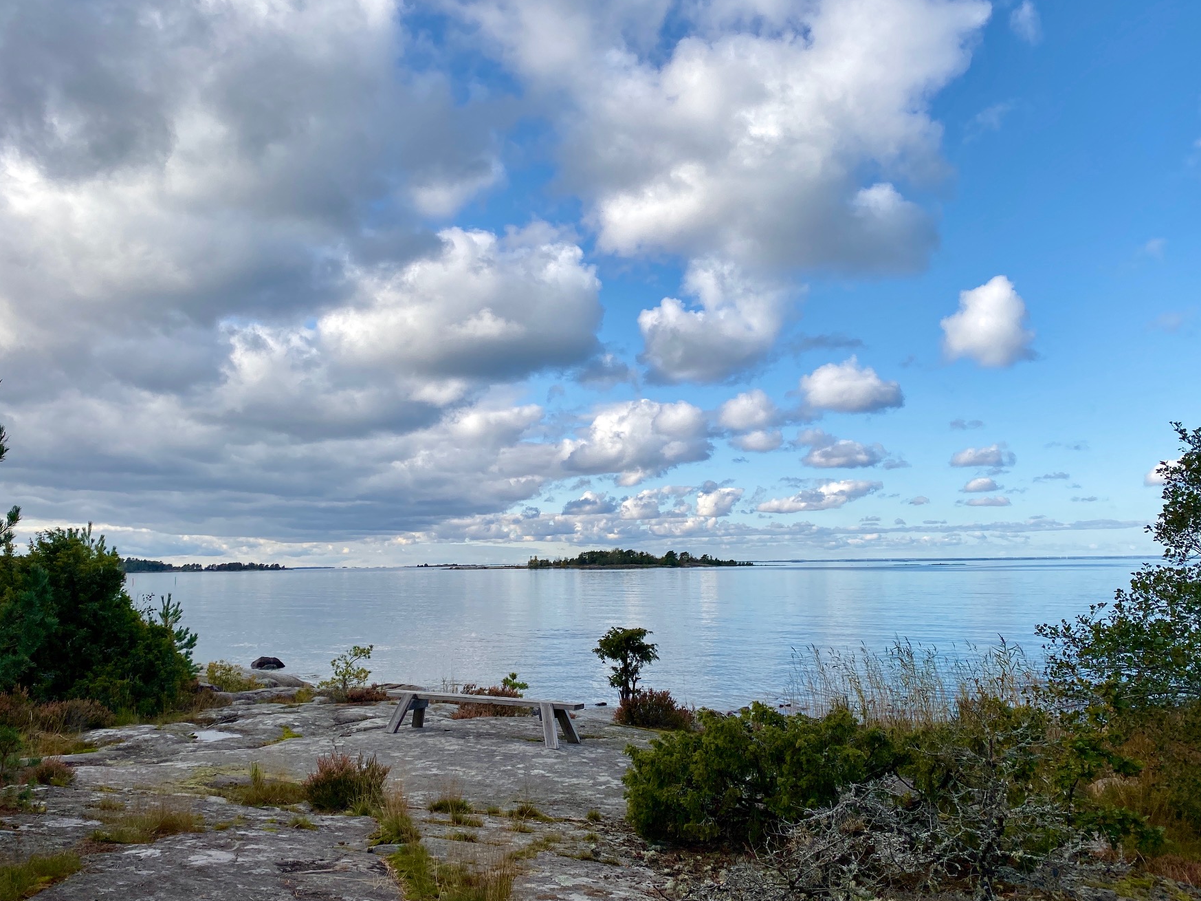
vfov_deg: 46.8
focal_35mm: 30
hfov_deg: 59.9
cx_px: 560
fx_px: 1041
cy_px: 466
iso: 32
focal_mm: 4.25
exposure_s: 1/3049
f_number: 1.8
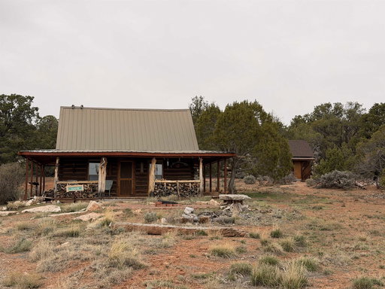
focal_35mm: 48
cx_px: 192
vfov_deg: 30.3
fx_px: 534
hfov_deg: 39.7
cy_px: 144
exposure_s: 1/6024
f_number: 1.78
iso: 64
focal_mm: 6.76
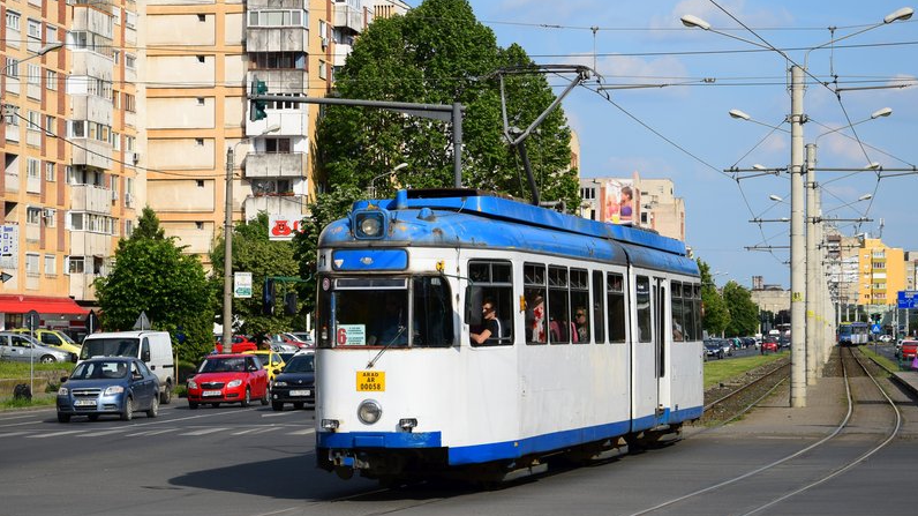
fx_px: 2385
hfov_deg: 21.8
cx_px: 460
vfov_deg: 12.3
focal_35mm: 98
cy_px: 212
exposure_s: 1/1000
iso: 200
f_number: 8
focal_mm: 62
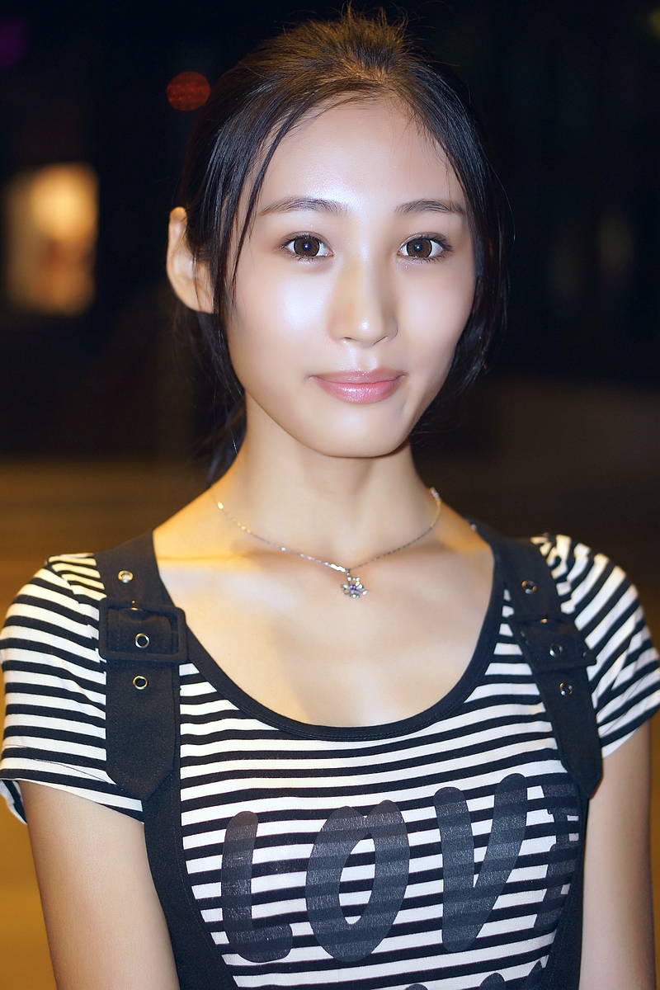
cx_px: 330
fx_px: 2062
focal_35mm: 75
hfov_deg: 18.2
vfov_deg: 27.0
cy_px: 495
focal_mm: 50
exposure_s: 1/60
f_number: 2
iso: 400
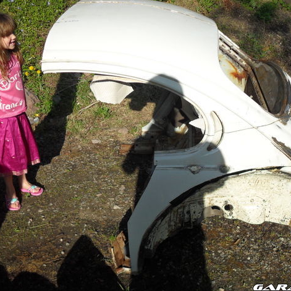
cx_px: 161
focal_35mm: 42
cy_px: 145
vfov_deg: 40.0
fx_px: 399
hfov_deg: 40.0
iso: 100
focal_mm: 6.2
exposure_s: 1/125
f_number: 8.9
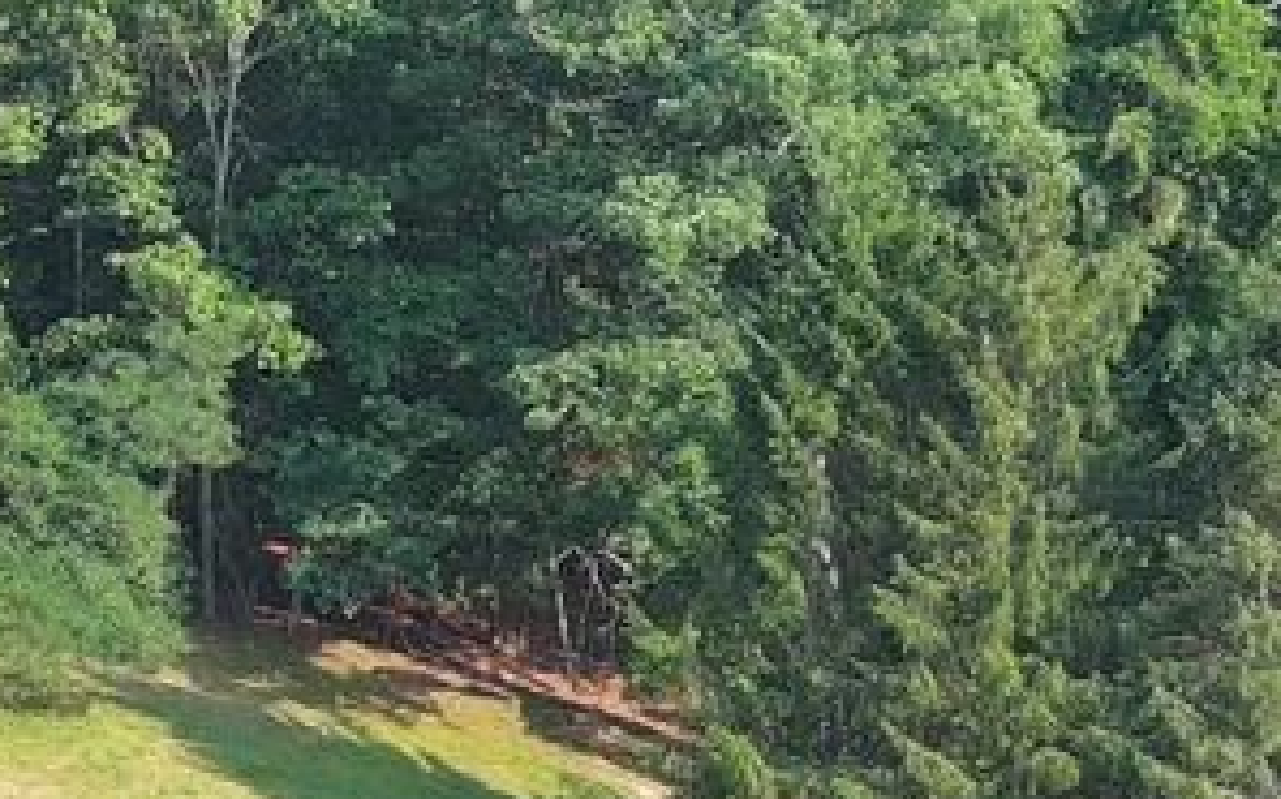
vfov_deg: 6.4
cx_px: 598
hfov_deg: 10.3
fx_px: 7084
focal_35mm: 203
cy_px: 702
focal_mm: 10.57
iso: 100
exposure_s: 1/294
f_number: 2.8
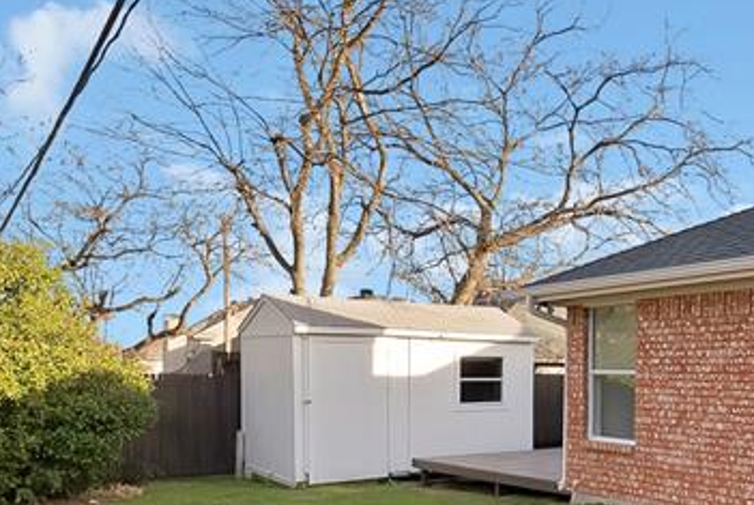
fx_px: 734
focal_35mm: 35
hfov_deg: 47.6
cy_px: 385
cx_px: 707
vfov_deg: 37.0
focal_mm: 12
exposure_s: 1/40
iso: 640
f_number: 18
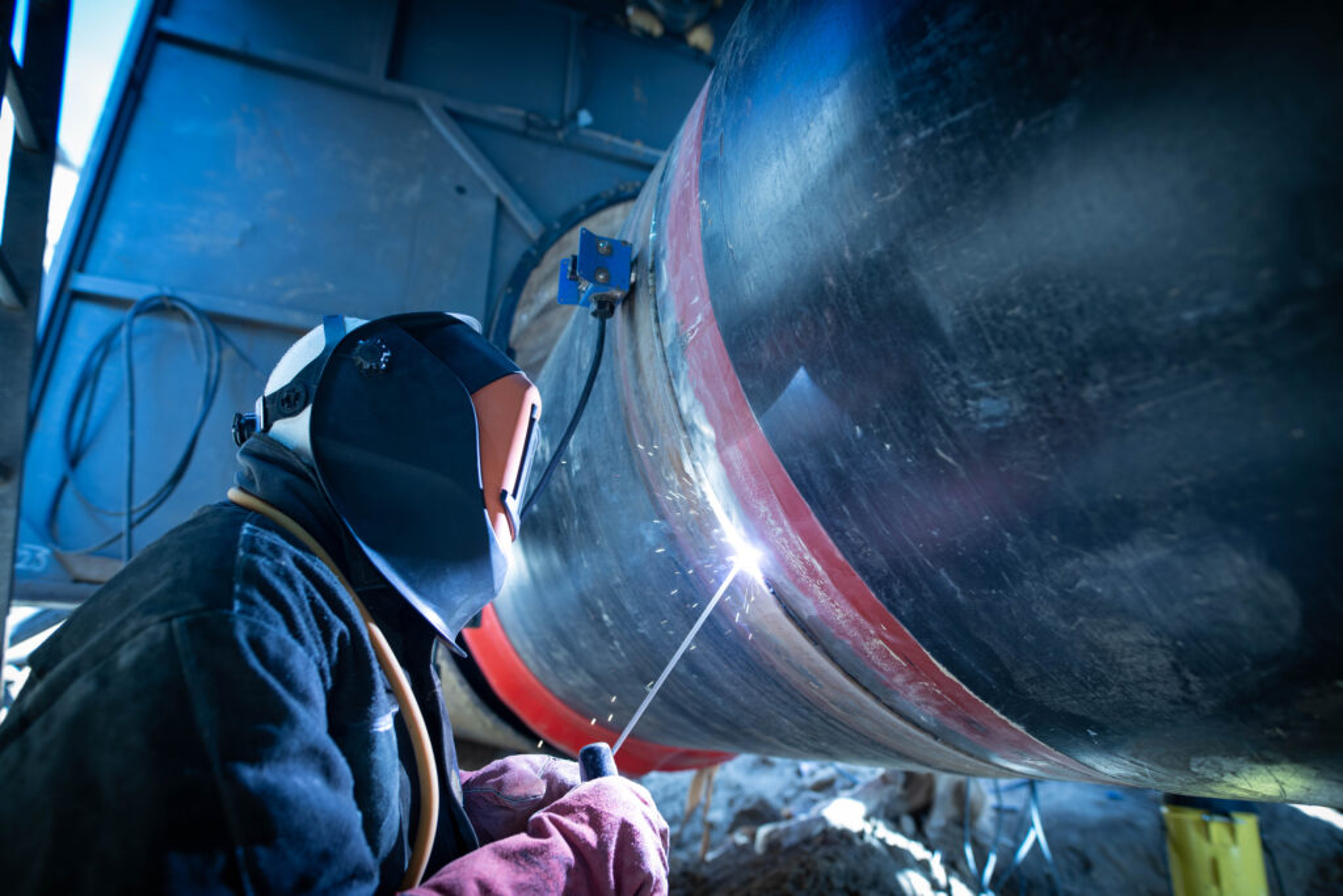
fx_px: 746
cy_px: 448
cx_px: 672
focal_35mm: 20
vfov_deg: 61.9
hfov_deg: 84.0
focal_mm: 20
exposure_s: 1/250
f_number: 2.5
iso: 320
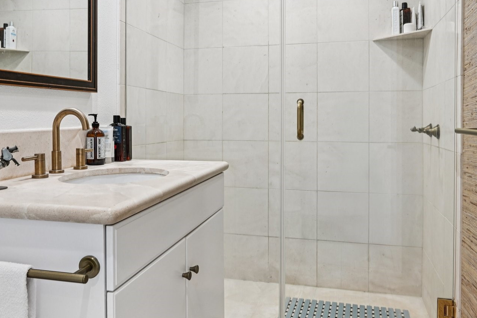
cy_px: 114
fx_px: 450
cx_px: 216
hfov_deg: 55.7
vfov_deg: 38.6
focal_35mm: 34
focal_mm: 21
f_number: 8
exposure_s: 1/40
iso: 400
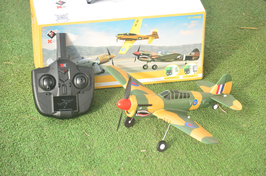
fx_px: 907
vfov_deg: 11.1
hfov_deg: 16.7
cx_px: 133
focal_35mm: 123
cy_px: 88
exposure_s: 1/320
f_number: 5.6
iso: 400
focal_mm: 82
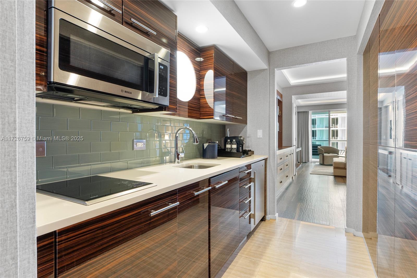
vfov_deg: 64.5
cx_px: 208
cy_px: 139
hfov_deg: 86.9
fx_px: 220
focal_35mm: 19
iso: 800
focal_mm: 13
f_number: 5.6
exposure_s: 1/2
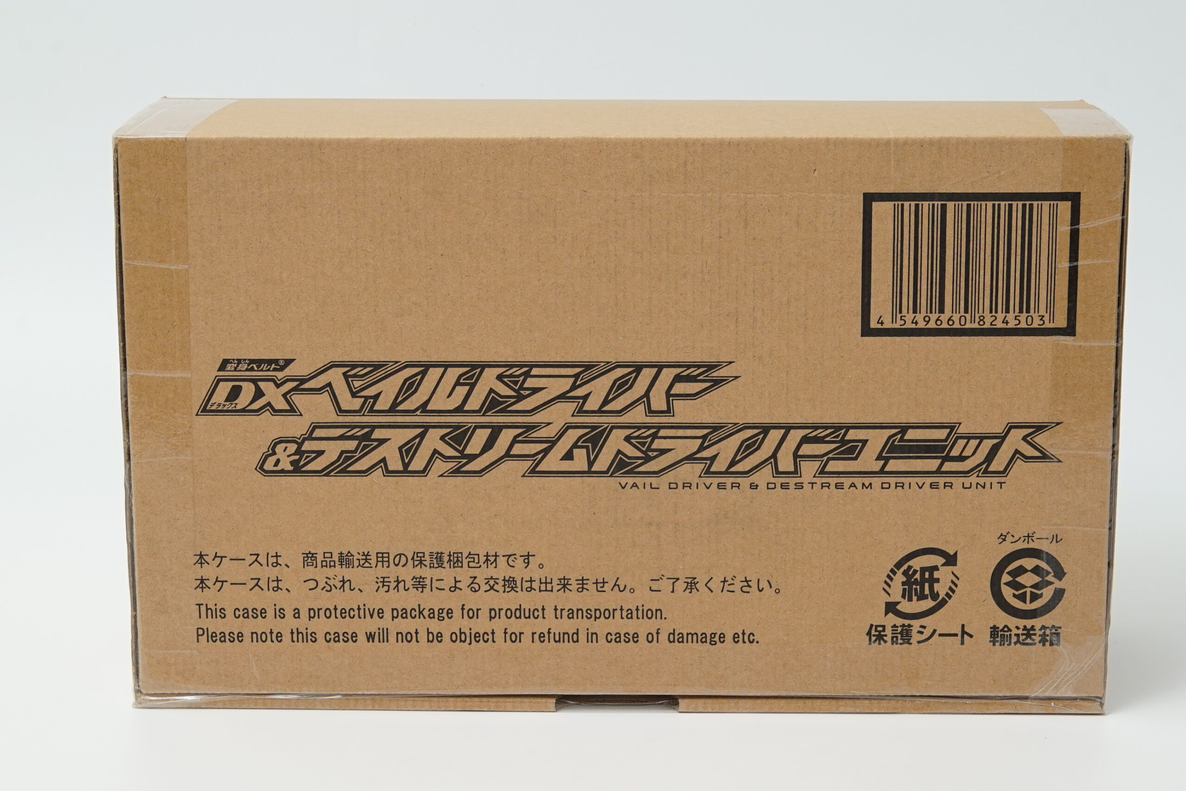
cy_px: 396
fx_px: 2702
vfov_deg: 16.7
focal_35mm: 82
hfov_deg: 24.8
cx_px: 593
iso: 1000
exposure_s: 1/20
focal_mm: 55
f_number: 10
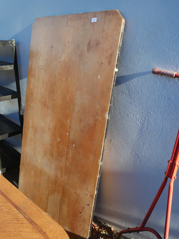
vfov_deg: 53.9
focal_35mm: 34
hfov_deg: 41.8
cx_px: 90
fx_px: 234
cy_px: 120
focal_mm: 17
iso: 200
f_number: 5.6
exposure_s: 1/200
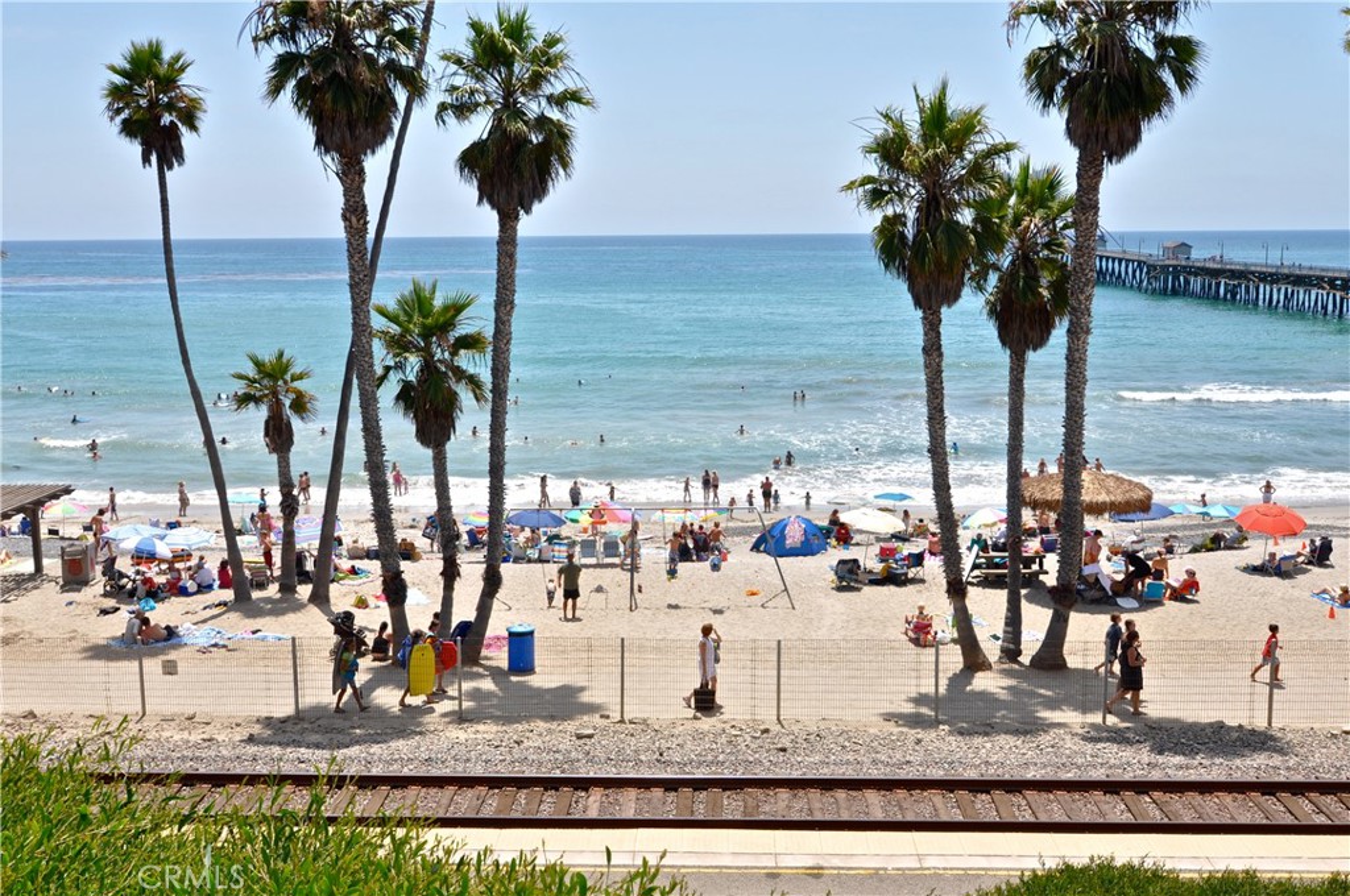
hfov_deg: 53.2
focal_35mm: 36
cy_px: 448
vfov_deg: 36.8
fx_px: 1348
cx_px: 675
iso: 200
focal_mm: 24
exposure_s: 1/400
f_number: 10
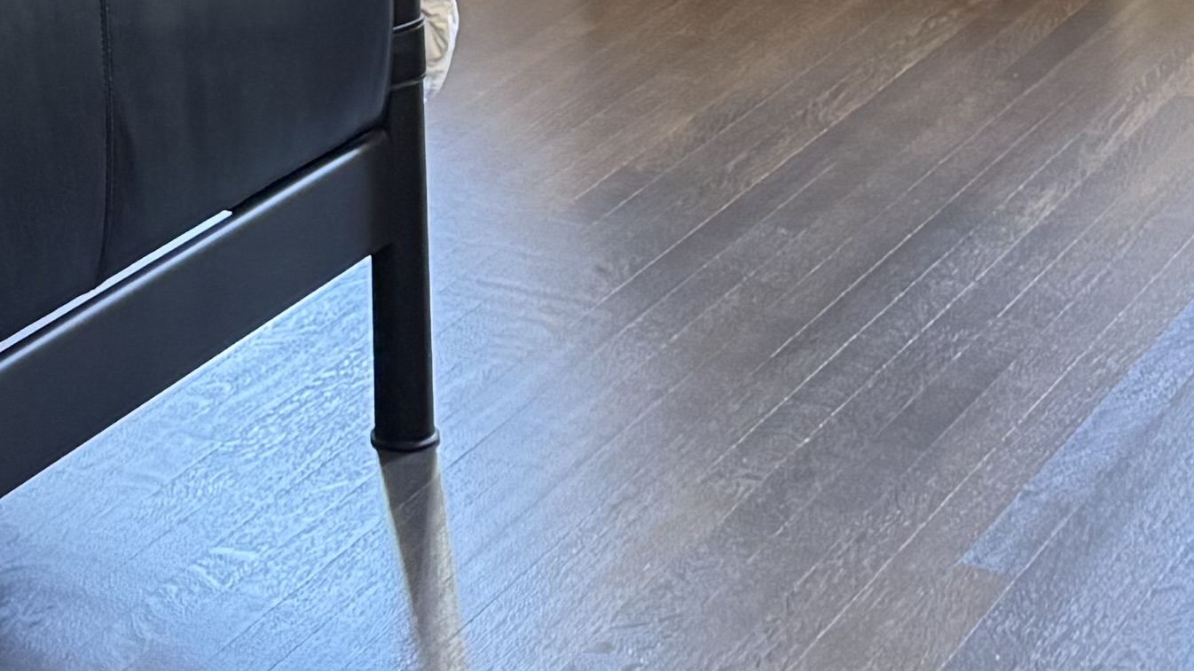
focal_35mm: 111
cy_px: -522
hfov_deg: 19.1
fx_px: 3514
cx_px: 241
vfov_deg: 10.3
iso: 640
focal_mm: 6.76
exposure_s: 1/60
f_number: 1.78
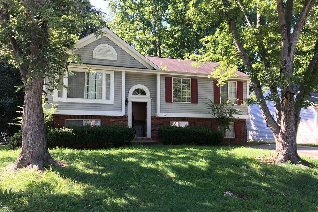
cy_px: 109
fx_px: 274
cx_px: 161
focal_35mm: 31
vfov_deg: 42.3
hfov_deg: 60.3
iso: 25
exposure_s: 1/122
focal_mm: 4.15
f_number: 2.2
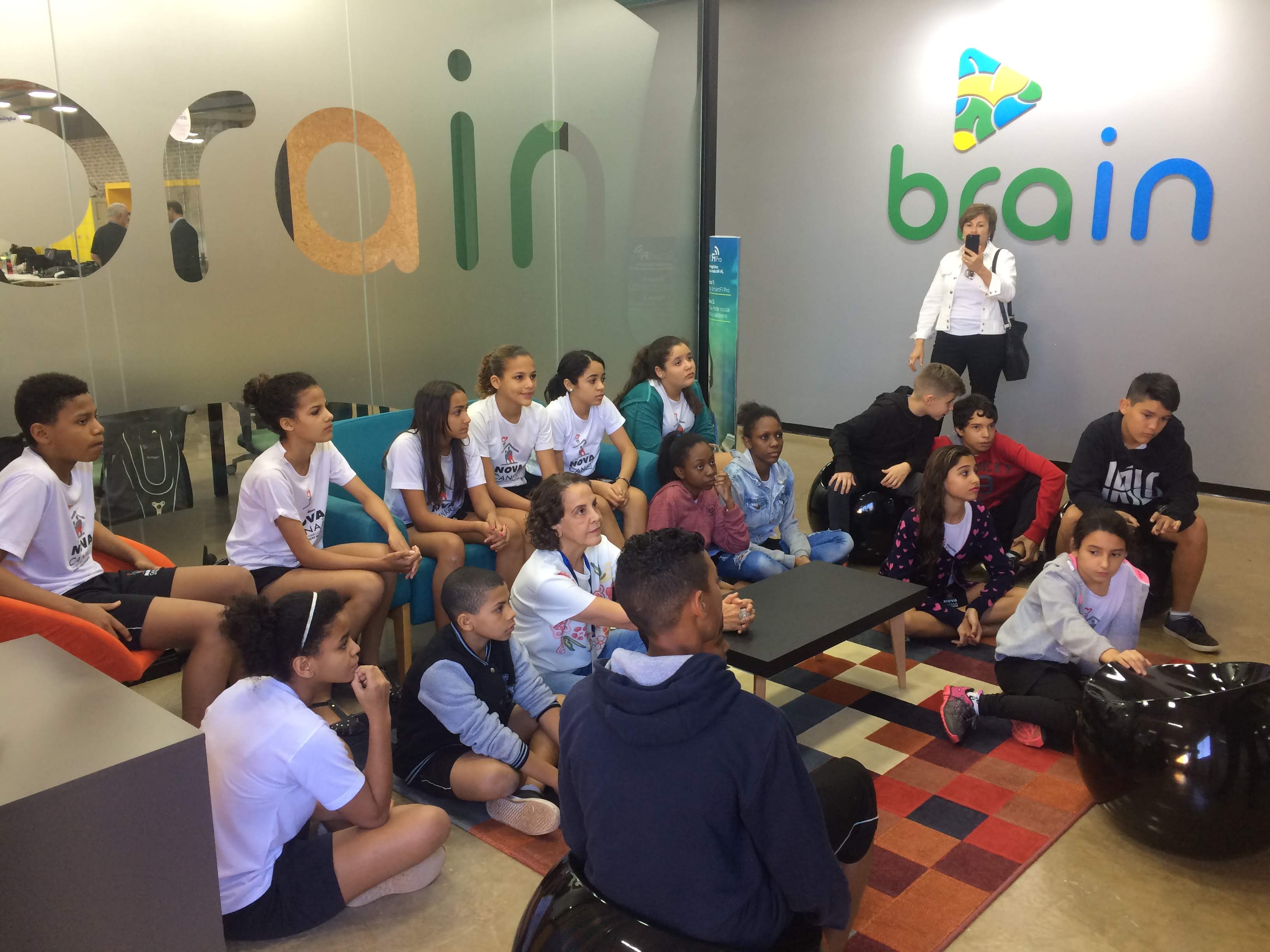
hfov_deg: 61.7
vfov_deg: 48.2
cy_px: 476
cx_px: 635
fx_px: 1064
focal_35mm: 29
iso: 64
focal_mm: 4.15
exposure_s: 1/30
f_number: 2.2
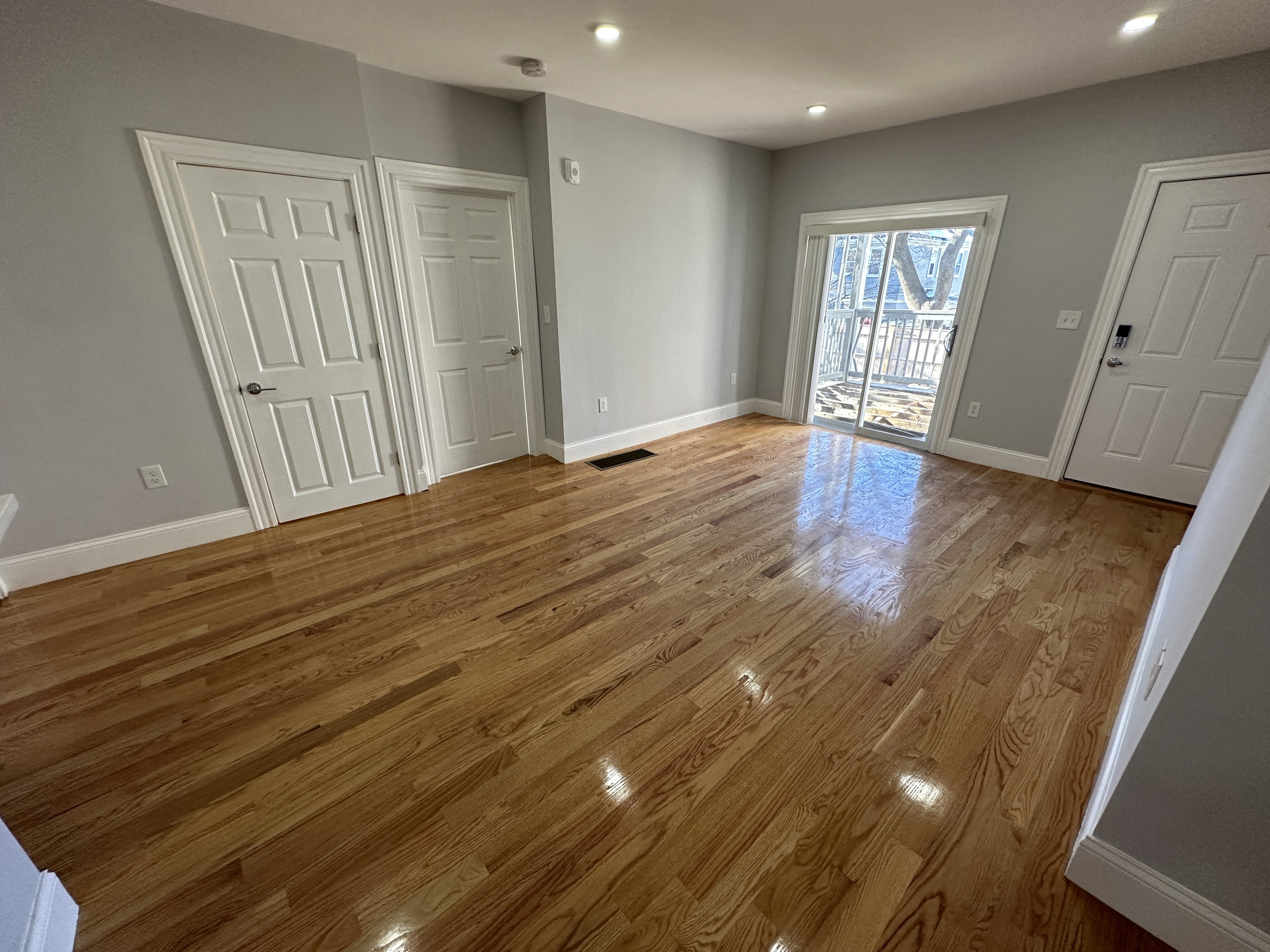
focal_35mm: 14
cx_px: 635
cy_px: 476
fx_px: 514
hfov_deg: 102.1
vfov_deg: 85.7
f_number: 2.2
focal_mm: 2.22
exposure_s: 1/120
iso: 200
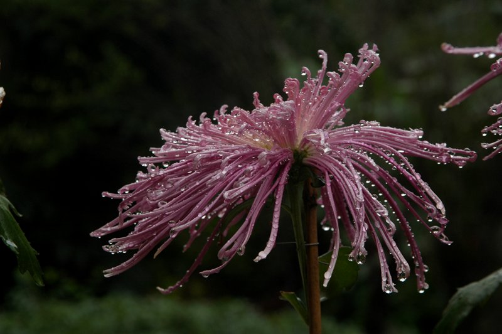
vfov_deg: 10.1
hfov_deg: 15.2
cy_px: 167
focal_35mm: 135
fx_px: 1881
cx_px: 251
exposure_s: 1/40
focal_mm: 90
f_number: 11
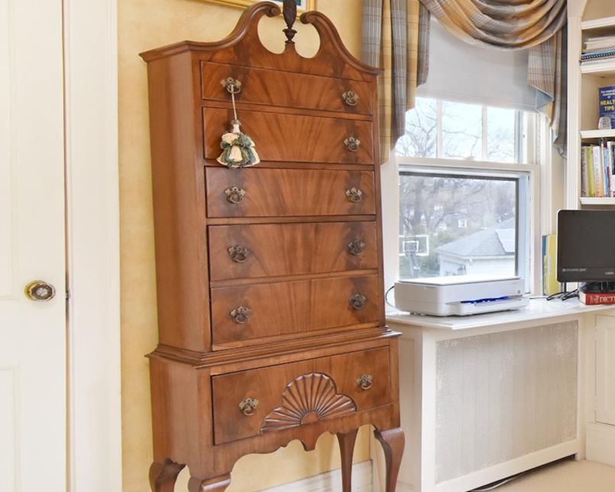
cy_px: 214
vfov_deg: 38.0
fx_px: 713
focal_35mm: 39
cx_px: 756
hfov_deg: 35.5
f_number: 8
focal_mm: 11
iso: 640
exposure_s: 1/125
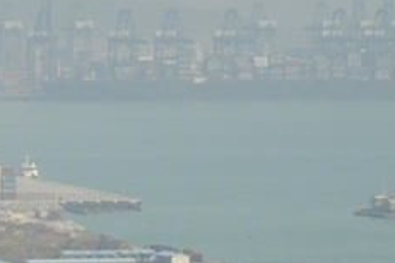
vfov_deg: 3.0
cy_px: 301
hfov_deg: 4.5
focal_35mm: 457
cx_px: 46
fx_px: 5011
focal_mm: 55
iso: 320
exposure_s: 1/1600
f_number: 5.6
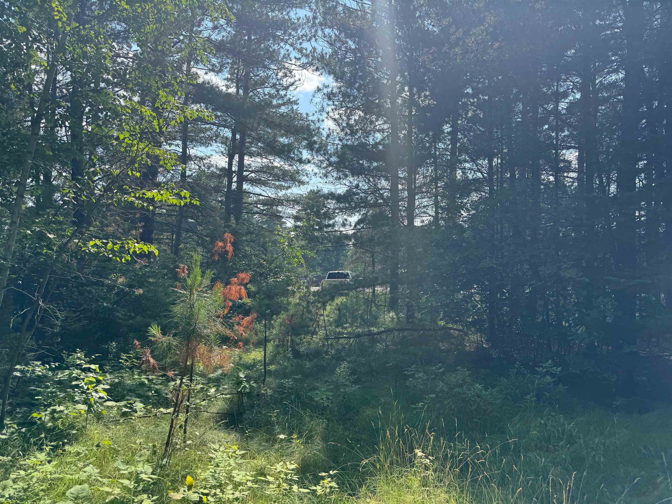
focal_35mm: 24
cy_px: 252
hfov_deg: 71.6
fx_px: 466
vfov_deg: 56.8
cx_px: 336
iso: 80
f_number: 1.78
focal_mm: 6.76
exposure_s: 1/1597
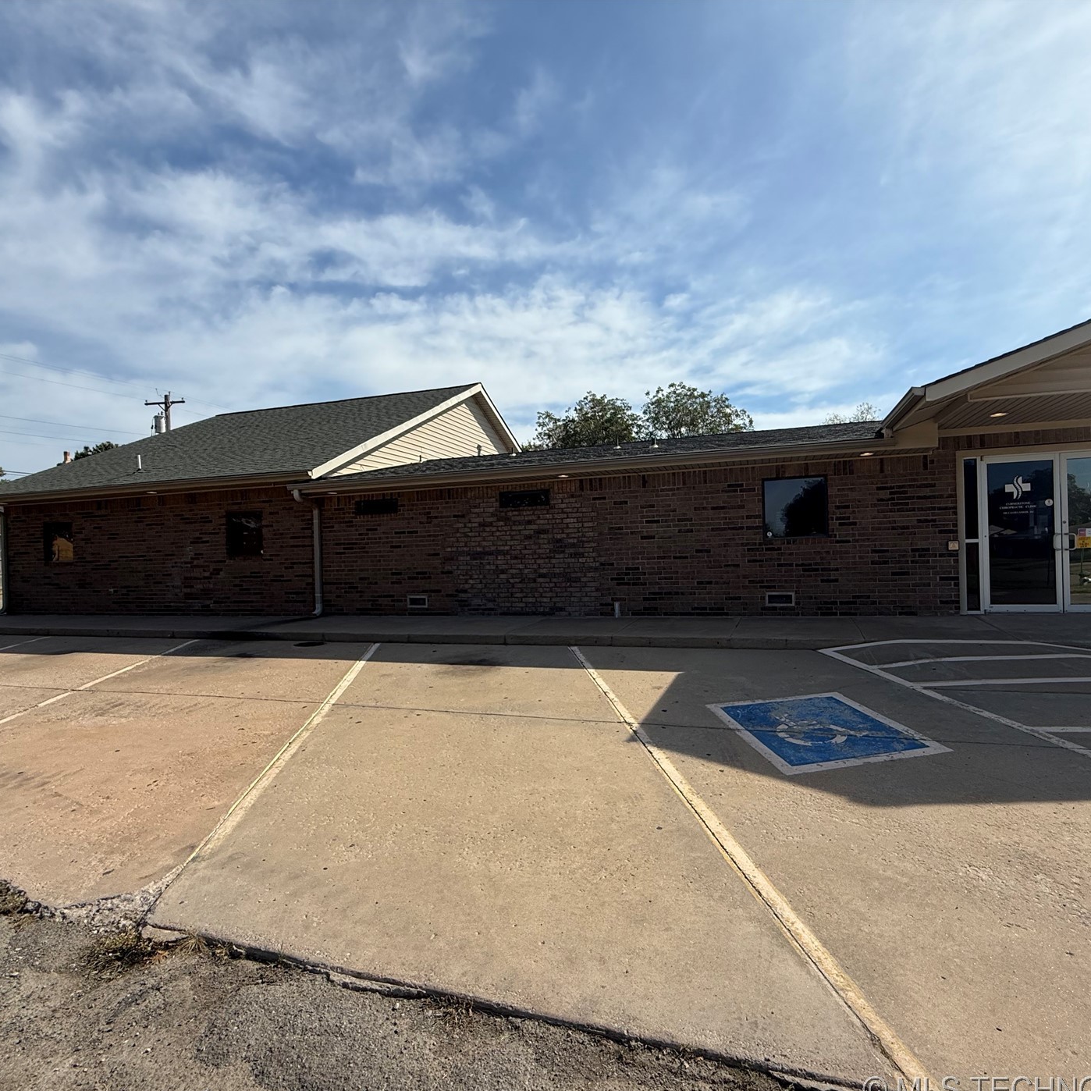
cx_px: 593
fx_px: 606
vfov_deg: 83.9
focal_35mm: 17
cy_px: 560
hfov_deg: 83.8
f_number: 2.2
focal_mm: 2.22
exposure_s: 1/2611
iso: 50
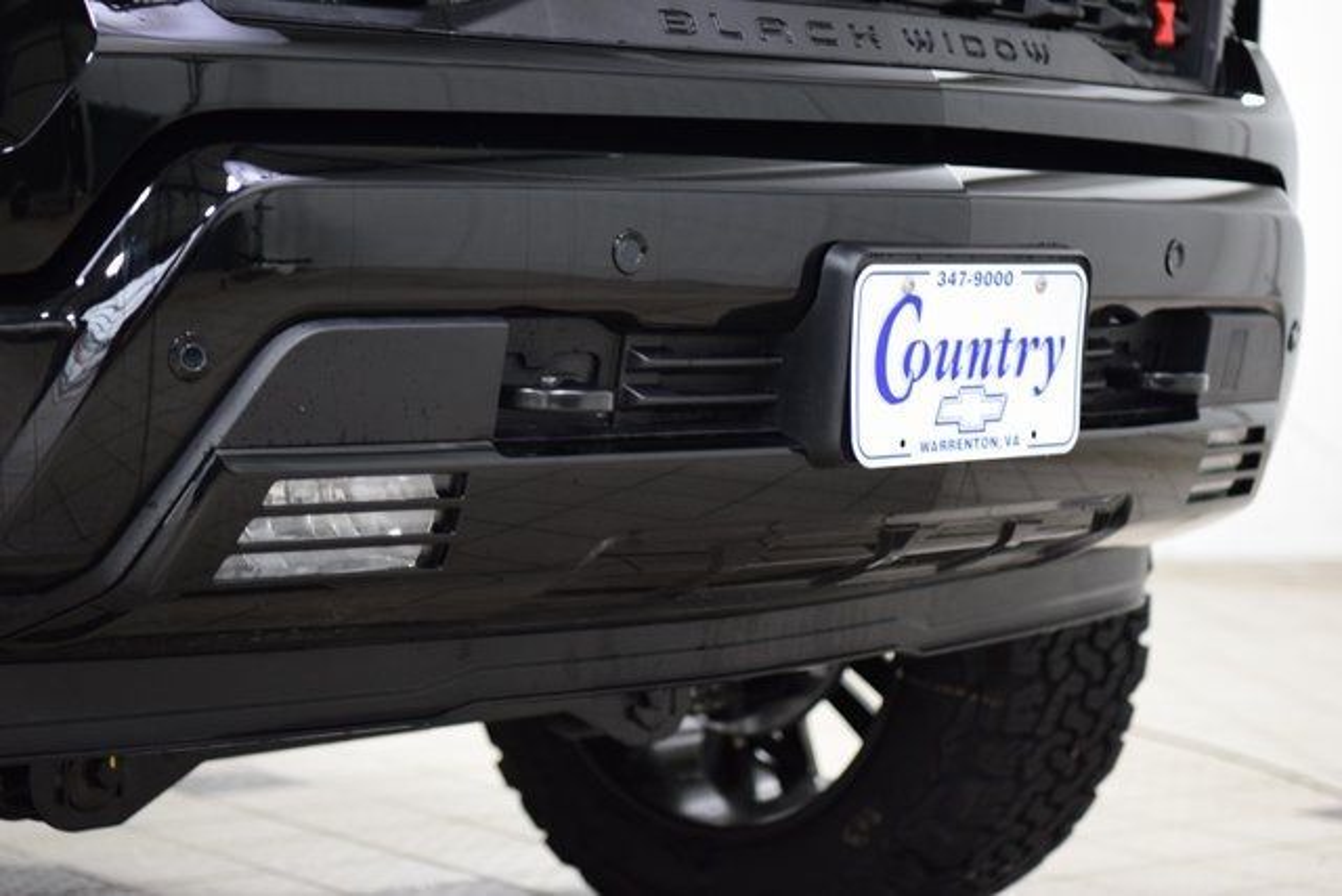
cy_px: 448
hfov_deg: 23.4
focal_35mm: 87
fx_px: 3244
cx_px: 671
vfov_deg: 15.7
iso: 1600
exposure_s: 1/80
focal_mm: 58
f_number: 2.8
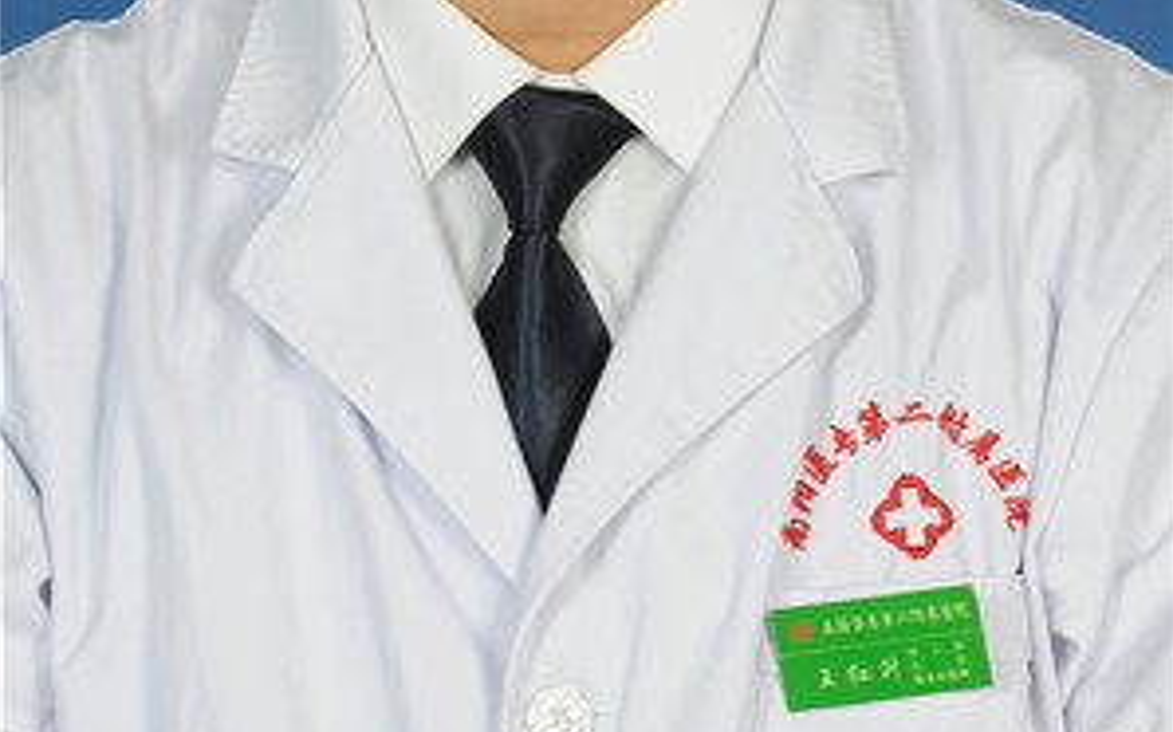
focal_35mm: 243
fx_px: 7758
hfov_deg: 8.6
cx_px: 586
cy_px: -61
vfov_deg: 5.4
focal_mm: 105
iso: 200
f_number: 10
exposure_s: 1/60
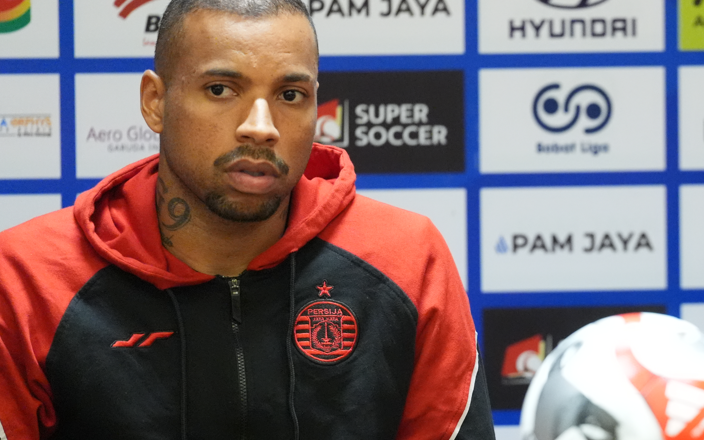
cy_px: 268
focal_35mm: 564
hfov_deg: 3.7
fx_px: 10821
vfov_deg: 2.3
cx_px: 595
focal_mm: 300
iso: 8000
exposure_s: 1/100
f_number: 2.8
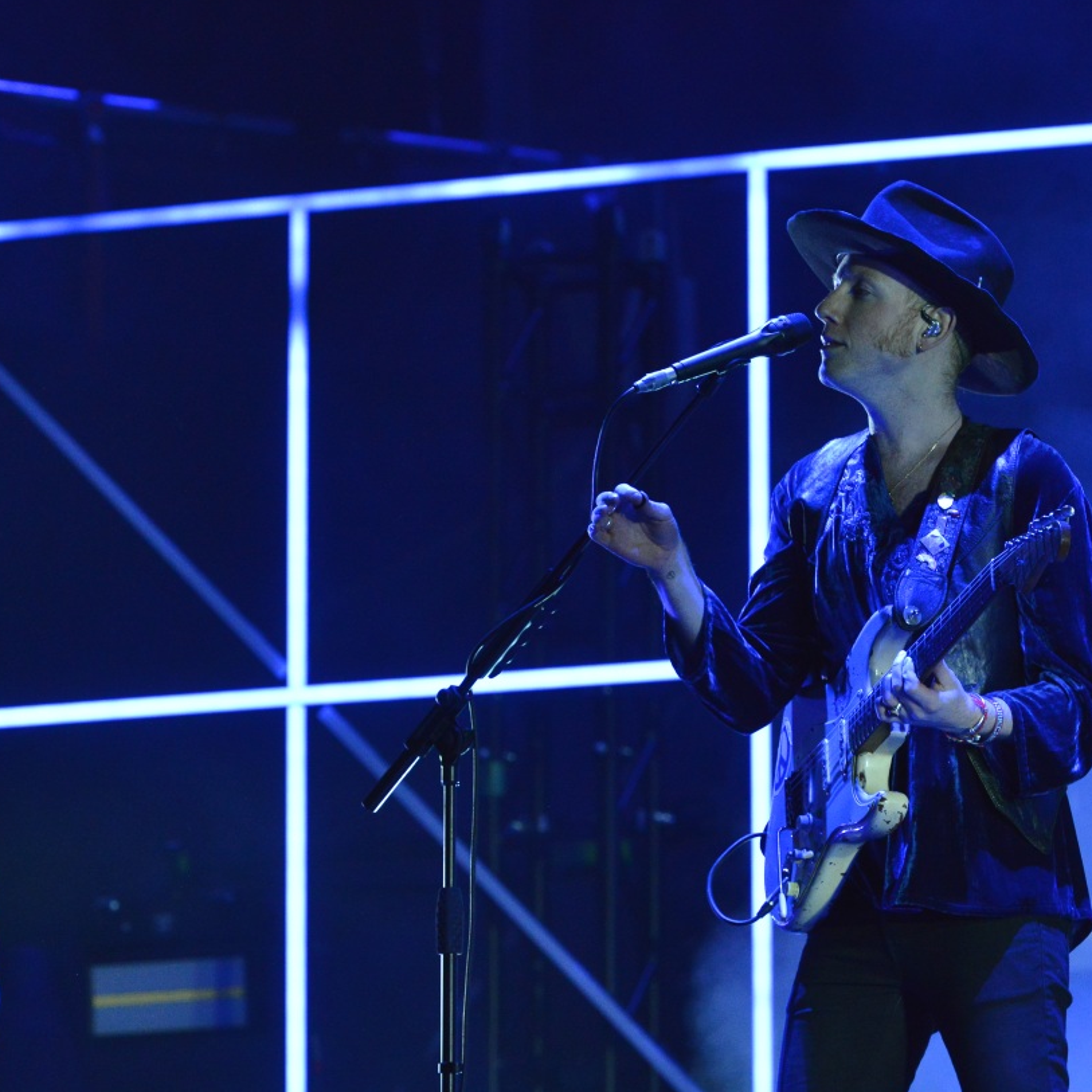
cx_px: 596
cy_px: 689
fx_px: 8459
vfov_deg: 7.4
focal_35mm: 237
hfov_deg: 7.4
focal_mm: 140
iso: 3200
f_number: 5.6
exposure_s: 1/640
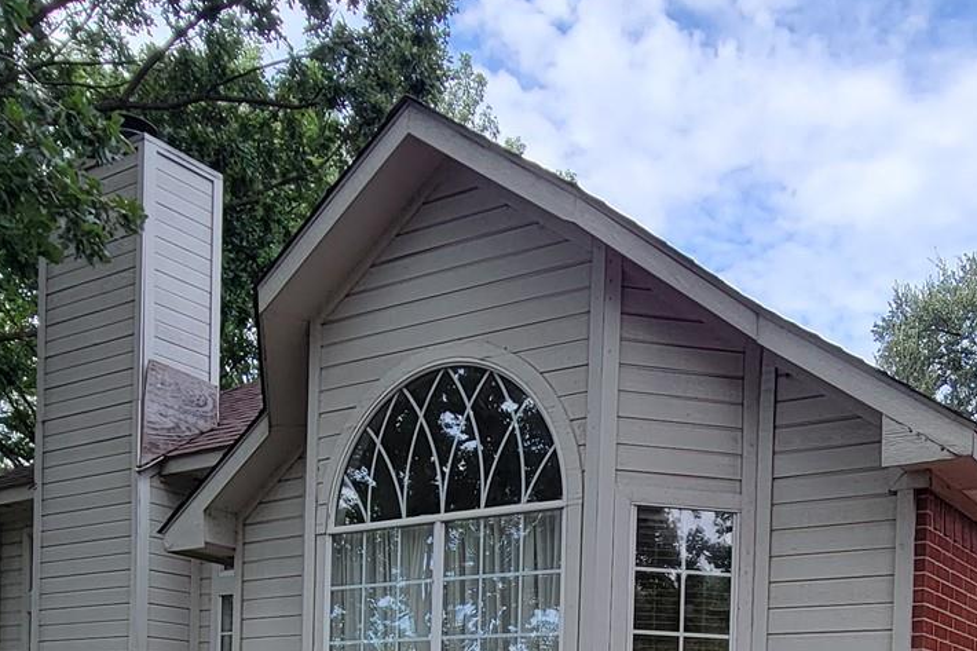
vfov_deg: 29.7
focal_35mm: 39
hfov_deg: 48.7
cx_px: 654
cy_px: 764
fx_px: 1058
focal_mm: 2.2
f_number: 2.2
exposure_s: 1/551
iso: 50
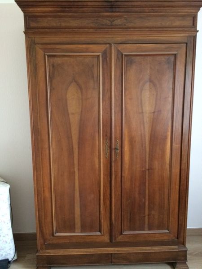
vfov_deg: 61.7
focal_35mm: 29
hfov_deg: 48.2
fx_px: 226
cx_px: 101
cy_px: 134
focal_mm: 4.15
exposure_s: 1/24
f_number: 2.2
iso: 250
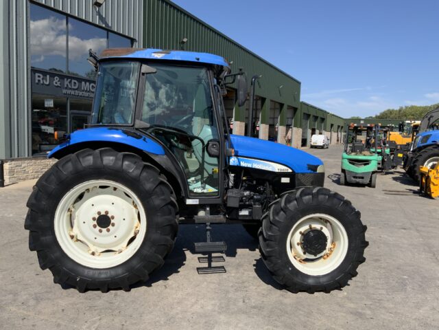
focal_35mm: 29
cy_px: 165
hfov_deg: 61.7
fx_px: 368
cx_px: 220
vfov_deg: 48.2
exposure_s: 1/1912
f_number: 1.8
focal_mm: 3
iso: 16
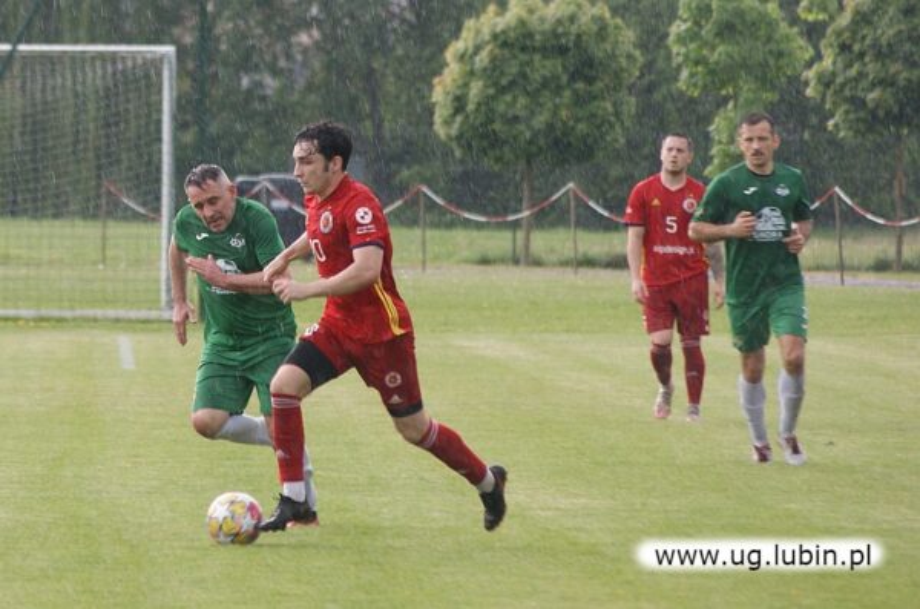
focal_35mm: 345
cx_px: 460
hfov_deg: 6.0
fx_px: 8796
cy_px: 304
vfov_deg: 4.0
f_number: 5.6
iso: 200
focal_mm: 230
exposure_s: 1/250
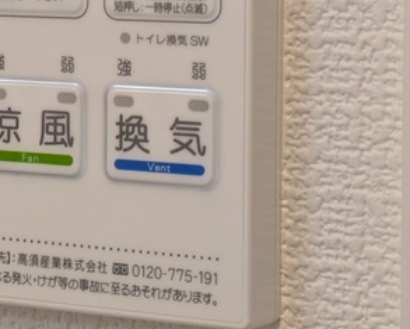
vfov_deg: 9.4
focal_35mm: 163
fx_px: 1980
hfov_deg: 11.7
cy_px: -22
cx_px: -8
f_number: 1.89
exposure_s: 1/60
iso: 105
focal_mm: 5.43
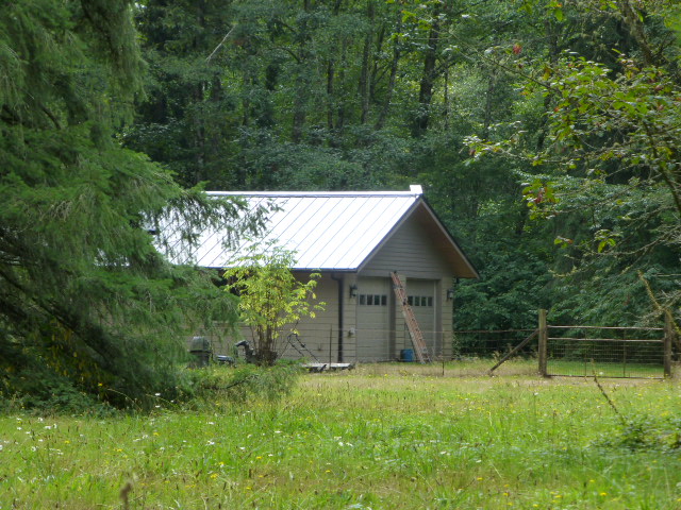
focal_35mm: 176
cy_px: 255
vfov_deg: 8.4
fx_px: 3462
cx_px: 340
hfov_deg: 11.2
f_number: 5.4
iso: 160
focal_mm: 31.3
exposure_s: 1/160
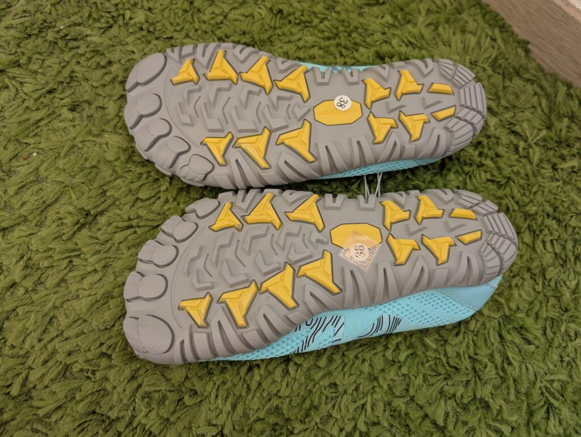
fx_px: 403
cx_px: 290
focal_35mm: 24
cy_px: 218
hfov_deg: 71.5
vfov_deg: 56.9
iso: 146
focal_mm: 6.9
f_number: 1.68
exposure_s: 1/31
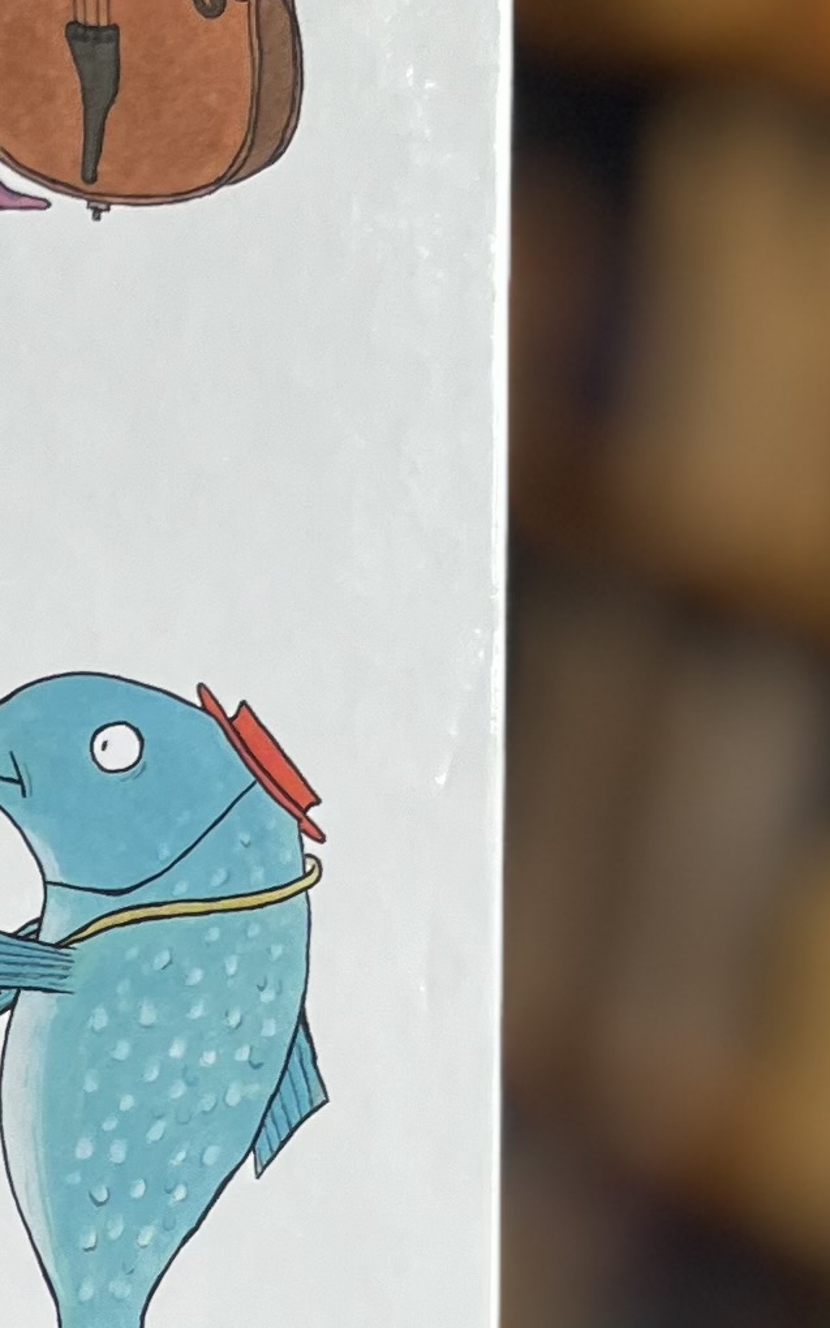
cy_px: 902
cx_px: -803
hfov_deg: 11.0
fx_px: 3944
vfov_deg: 19.0
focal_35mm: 109
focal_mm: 5.1
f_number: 1.6
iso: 32
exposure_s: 1/122
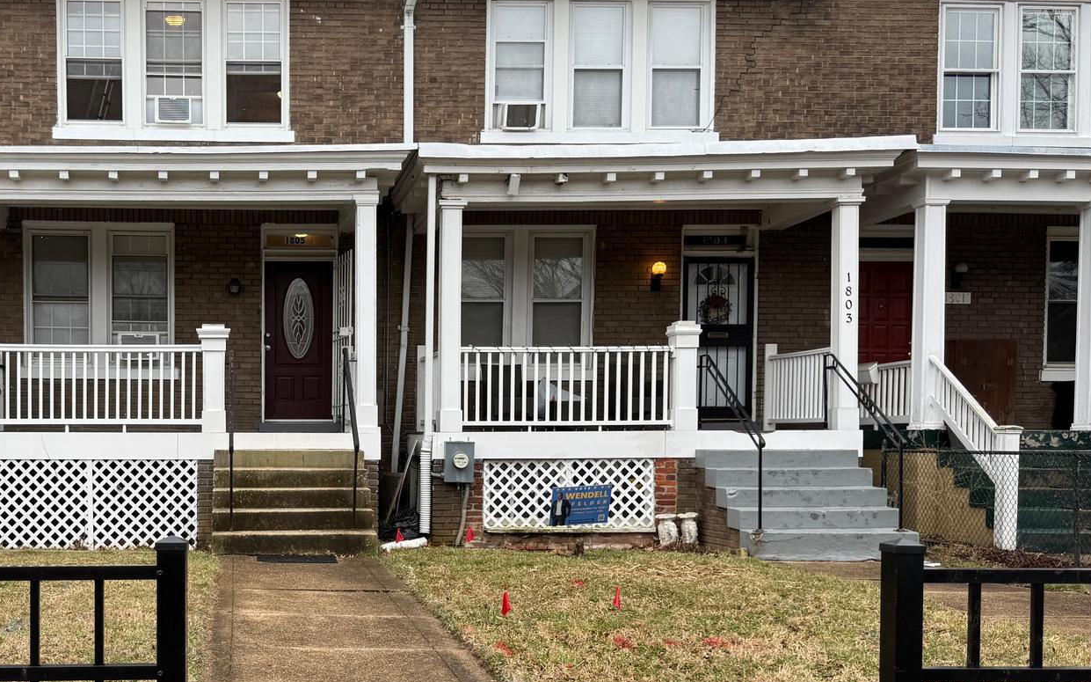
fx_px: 1249
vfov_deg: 30.2
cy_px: 476
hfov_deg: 45.6
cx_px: 273
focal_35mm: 42
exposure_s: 1/336
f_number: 1.78
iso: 80
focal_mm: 6.76
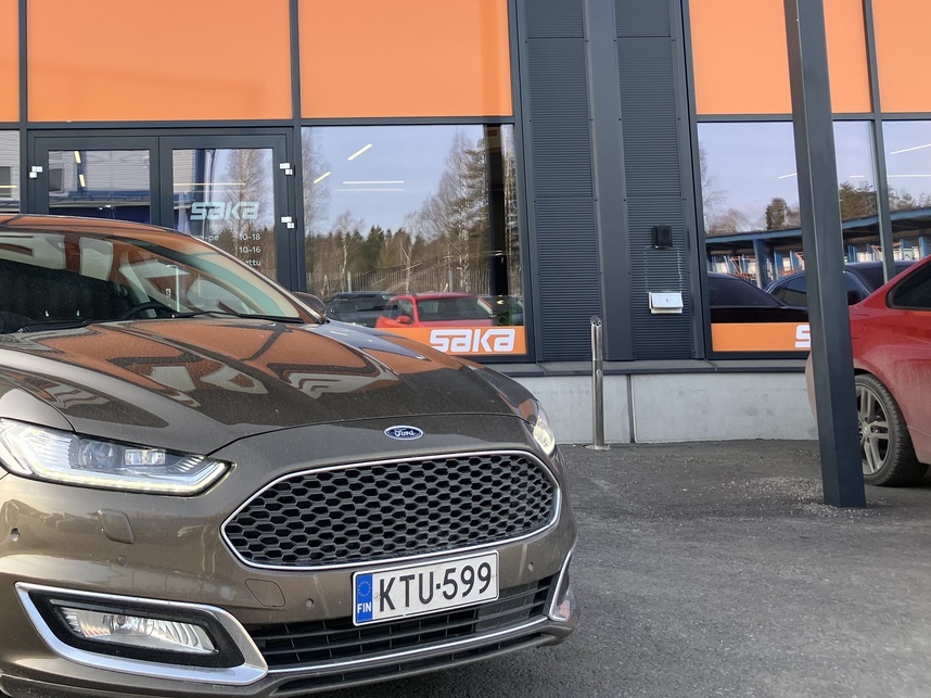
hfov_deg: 38.7
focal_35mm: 47
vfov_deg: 30.4
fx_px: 1264
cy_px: 177
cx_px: 167
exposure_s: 1/270
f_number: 1.8
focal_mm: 3.99
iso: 25
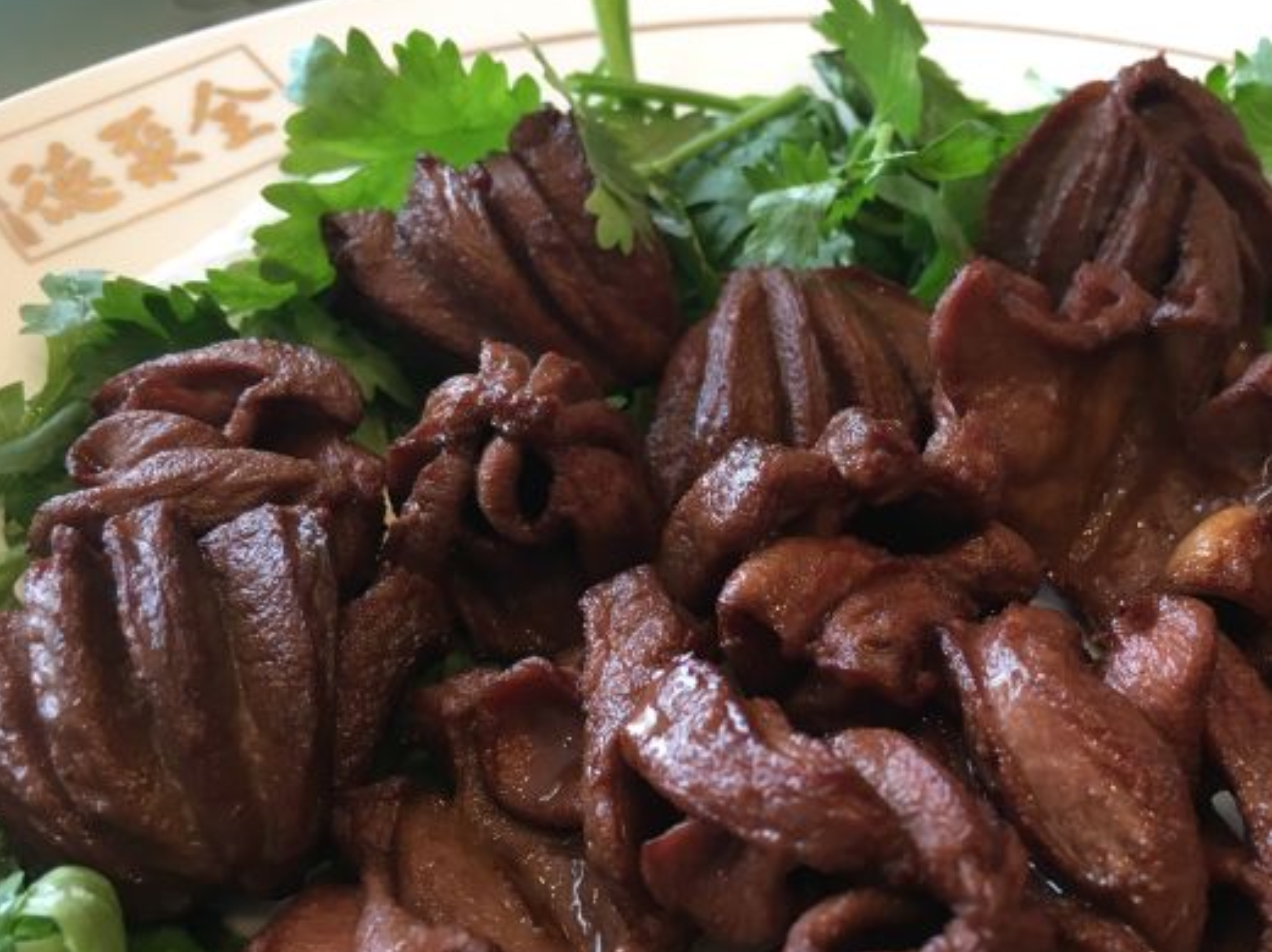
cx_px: 840
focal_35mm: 39
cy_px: 548
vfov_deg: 36.7
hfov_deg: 47.2
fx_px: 1432
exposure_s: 1/33
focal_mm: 4.15
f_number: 2.2
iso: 80
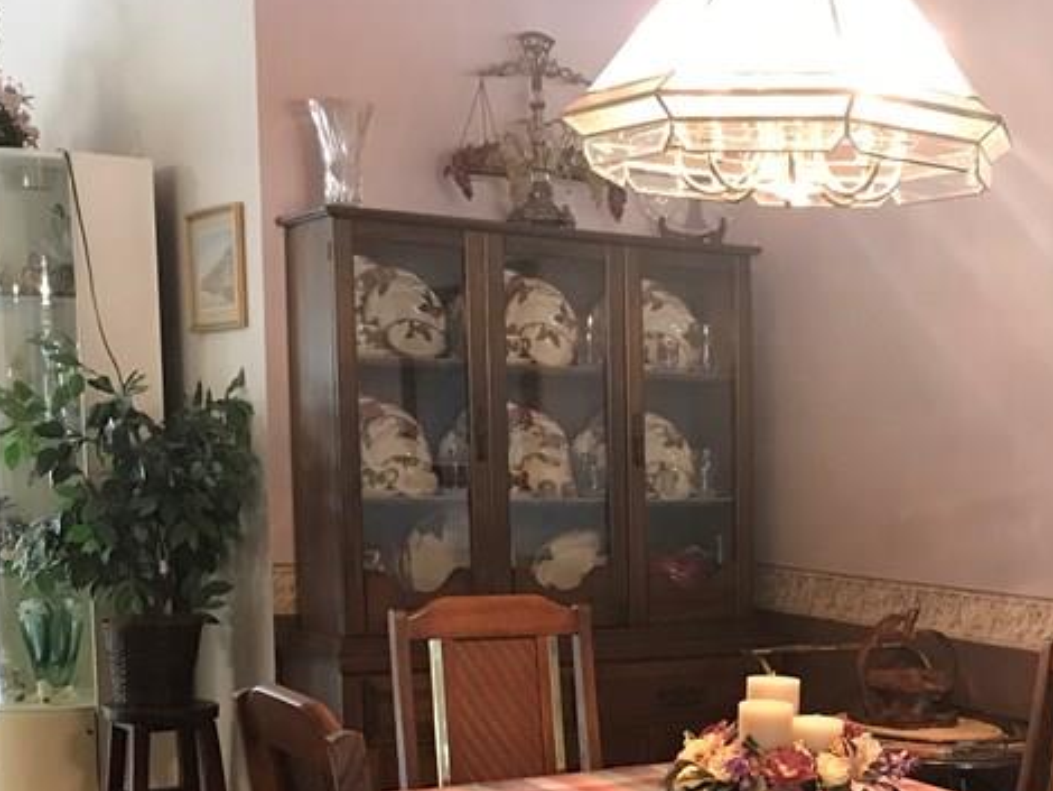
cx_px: 865
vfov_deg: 23.1
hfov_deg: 30.8
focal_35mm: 61
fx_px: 1857
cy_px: 775
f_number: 1.8
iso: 80
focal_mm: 3.99
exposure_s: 1/15
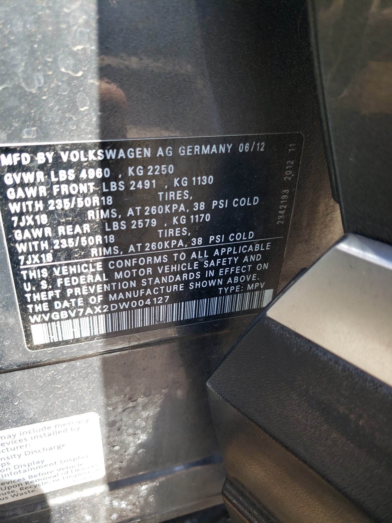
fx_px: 393
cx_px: 196
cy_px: 262
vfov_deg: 67.3
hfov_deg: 53.1
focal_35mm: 26
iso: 50
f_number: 1.5
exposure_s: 1/312
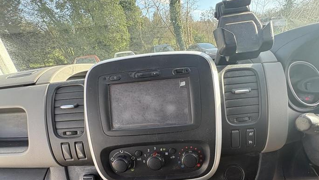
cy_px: 124
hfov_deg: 85.9
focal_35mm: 20
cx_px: 186
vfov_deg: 54.4
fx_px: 169
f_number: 2.2
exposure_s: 1/117
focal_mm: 2.22
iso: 100
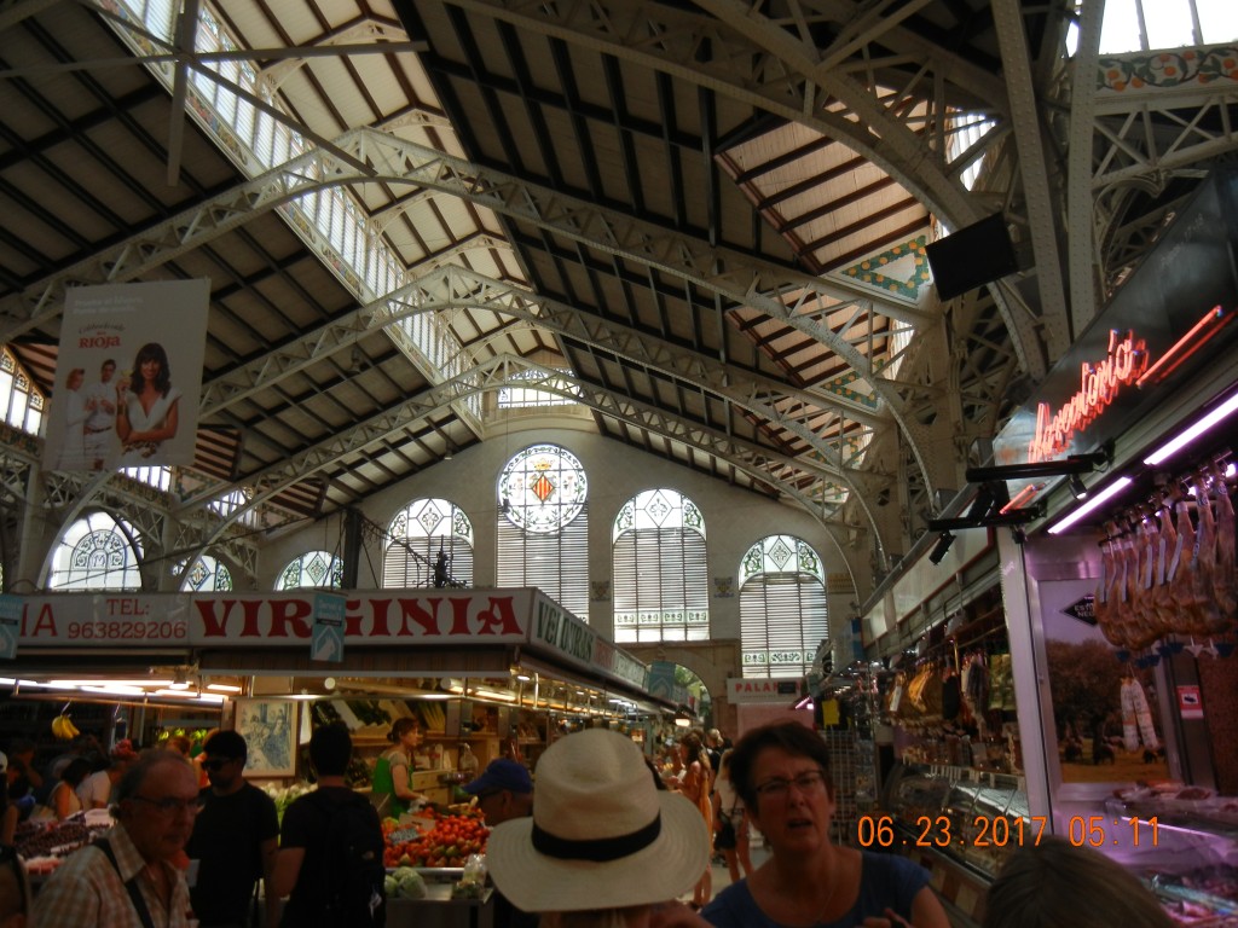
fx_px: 1073
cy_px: 464
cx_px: 619
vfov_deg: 46.8
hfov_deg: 60.0
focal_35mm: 30
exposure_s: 1/188
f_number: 3.5
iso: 160
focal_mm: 5.4
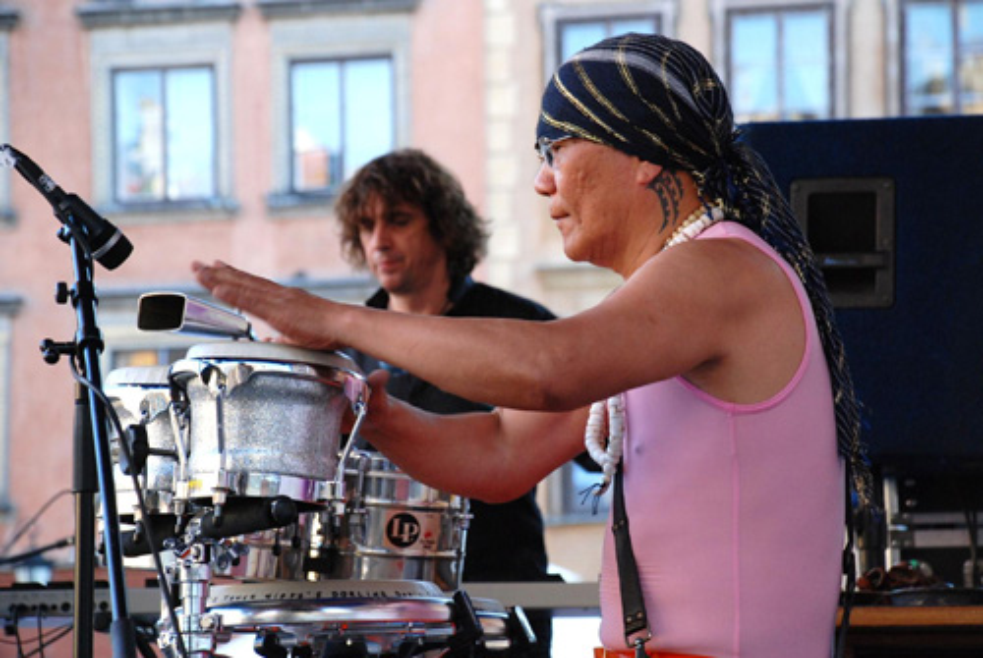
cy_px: 329
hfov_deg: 15.2
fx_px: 3692
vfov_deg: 10.2
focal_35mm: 135
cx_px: 492
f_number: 5.6
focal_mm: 90
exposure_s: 1/160
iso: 800
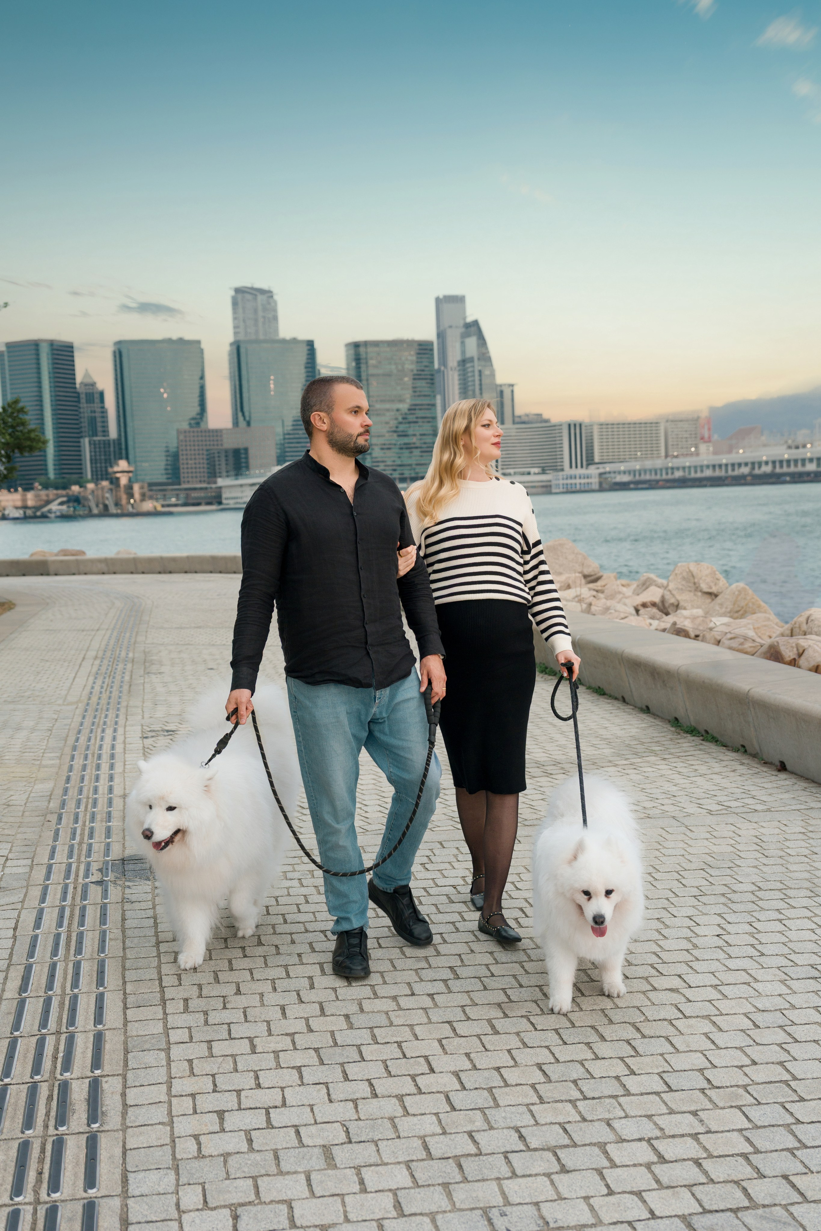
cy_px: 616
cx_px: 410
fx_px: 1300
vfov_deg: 50.7
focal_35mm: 38
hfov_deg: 35.1
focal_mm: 38
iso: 400
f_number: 3.5
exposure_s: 1/250
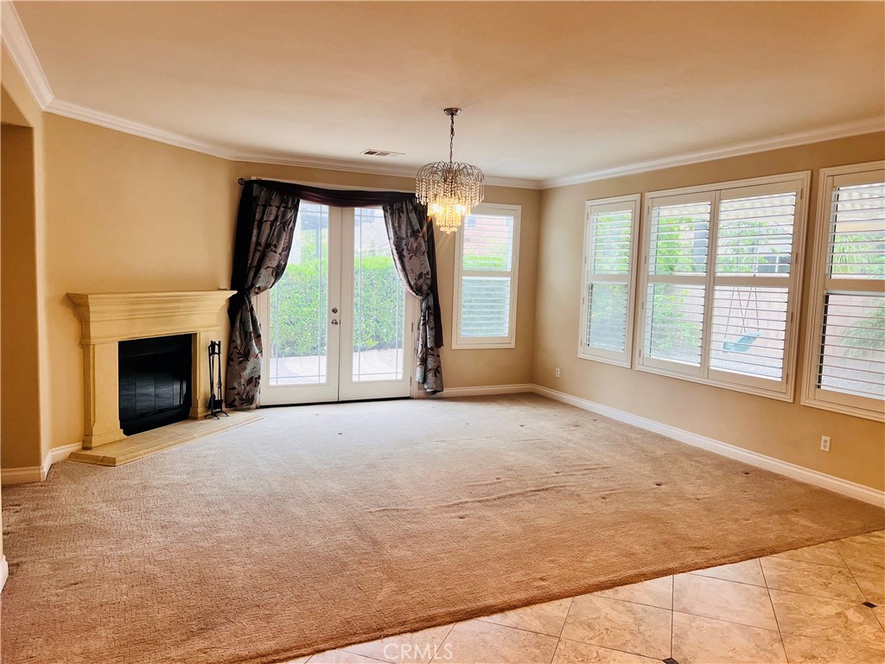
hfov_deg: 67.3
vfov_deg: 53.1
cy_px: 332
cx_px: 442
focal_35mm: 26
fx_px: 665
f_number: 1.5
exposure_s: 1/120
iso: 125
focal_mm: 5.7
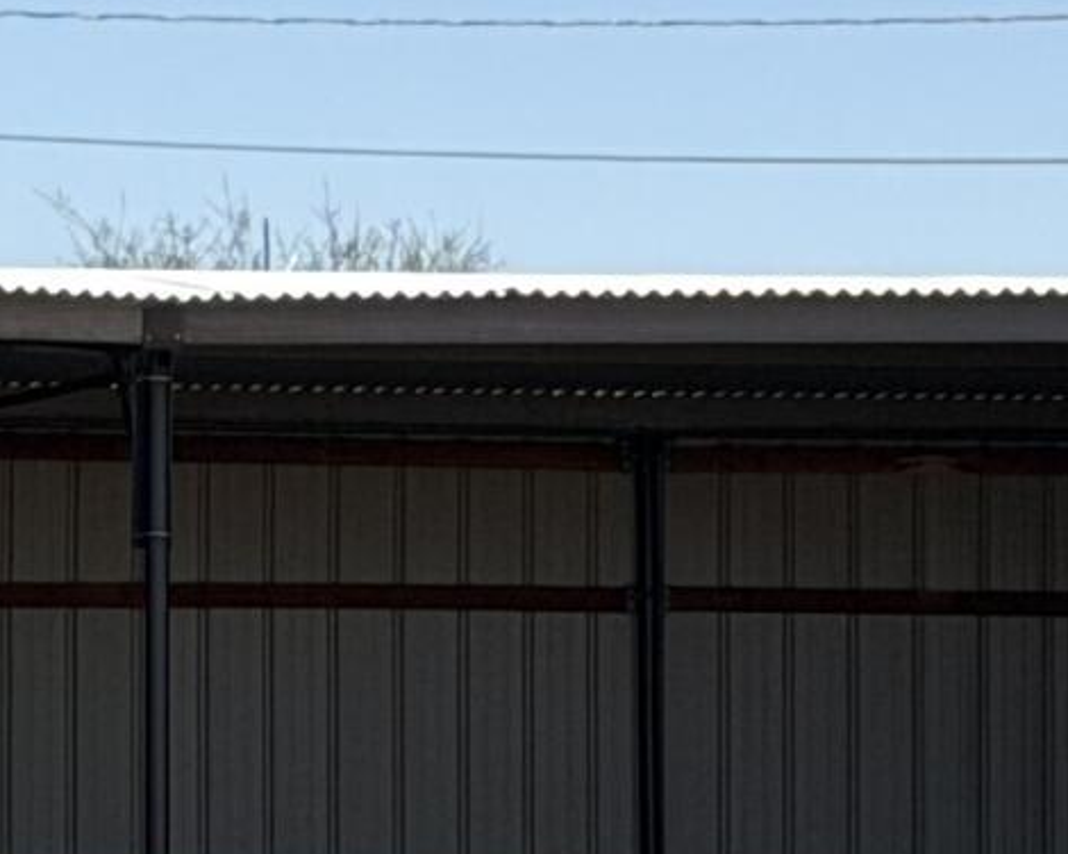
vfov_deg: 5.2
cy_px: 665
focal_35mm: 299
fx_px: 9451
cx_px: 334
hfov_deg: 6.5
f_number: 1.78
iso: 64
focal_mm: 6.76
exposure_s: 1/6024
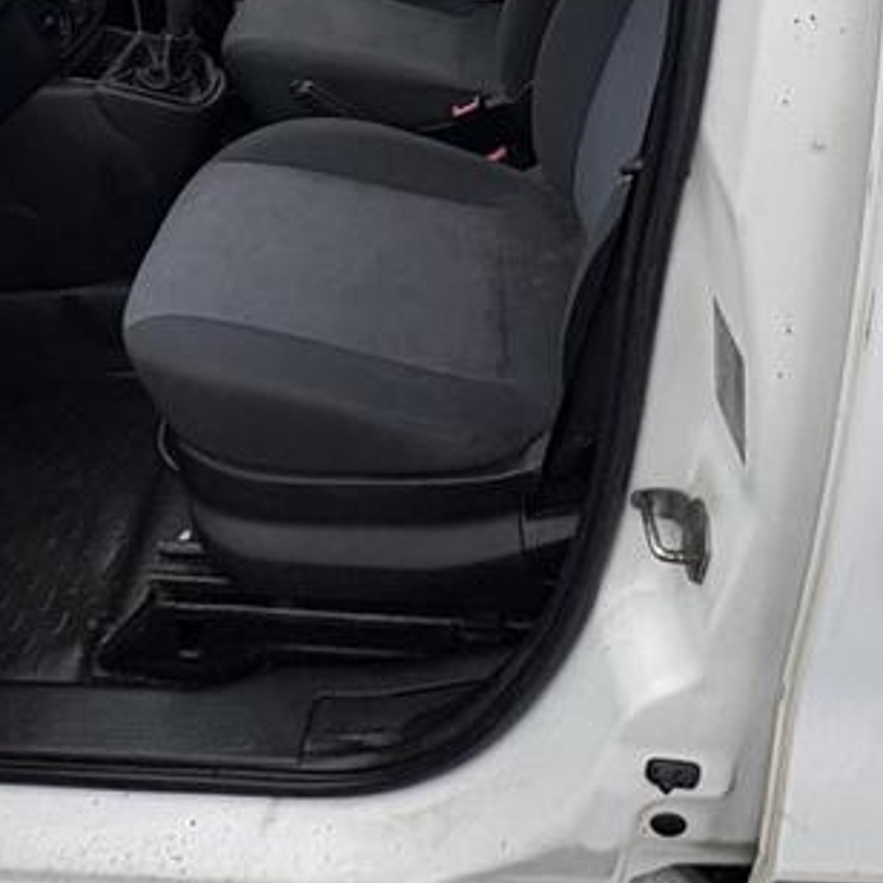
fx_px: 1039
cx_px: 381
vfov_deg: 39.5
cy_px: -34
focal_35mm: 36
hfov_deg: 45.9
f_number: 2.2
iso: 160
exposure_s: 1/99
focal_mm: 2.22
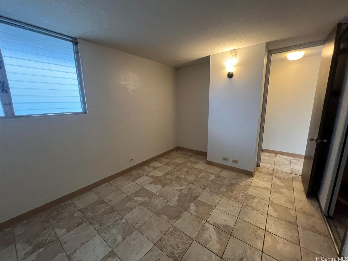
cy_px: 130
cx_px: 174
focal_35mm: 13
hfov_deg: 106.2
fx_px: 131
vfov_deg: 89.9
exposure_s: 1/60
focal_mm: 1.57
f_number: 1.8
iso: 500
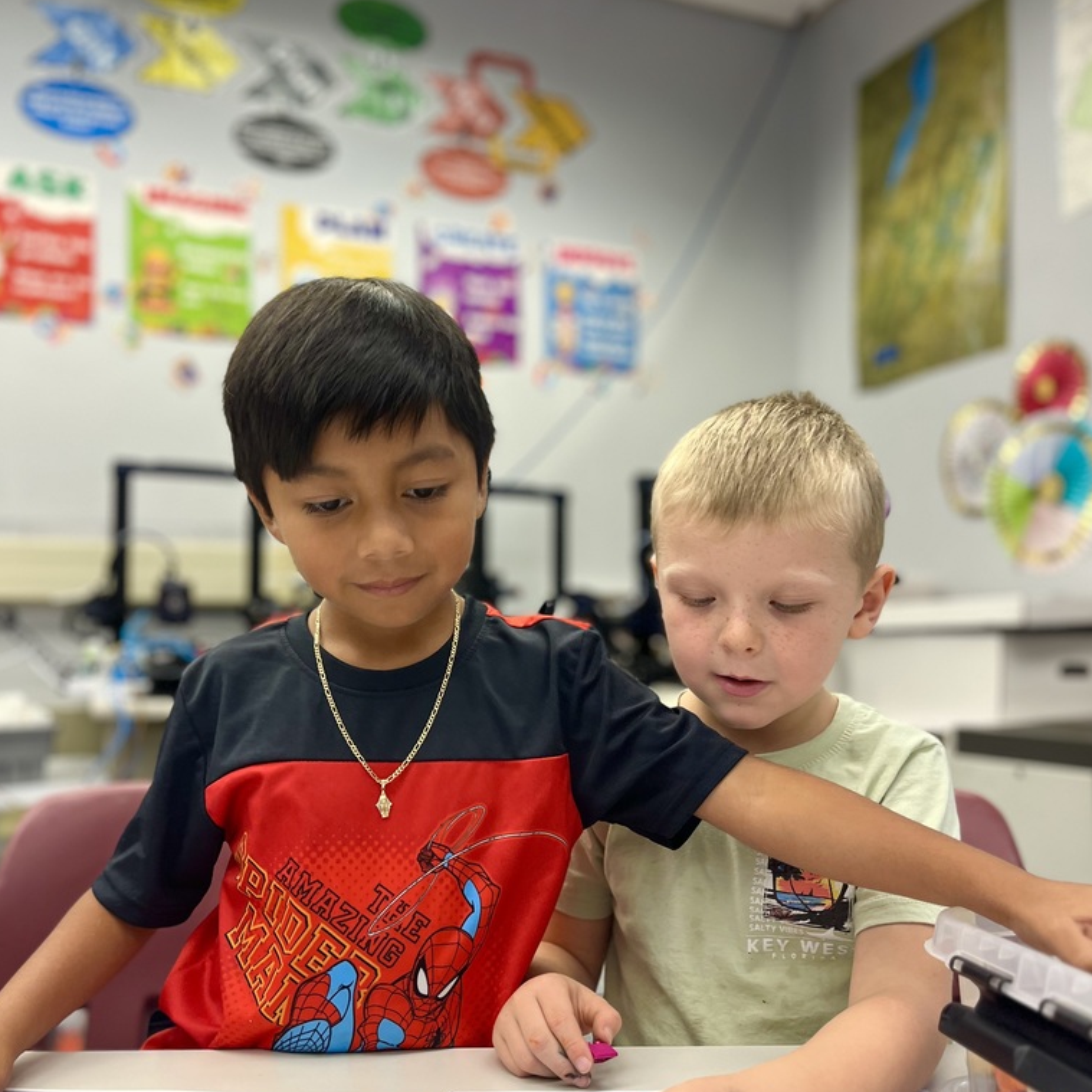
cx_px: 544
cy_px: 627
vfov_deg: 52.3
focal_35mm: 31
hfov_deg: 52.5
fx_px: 1106
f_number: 1.6
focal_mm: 5.1
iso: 125
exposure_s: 1/120
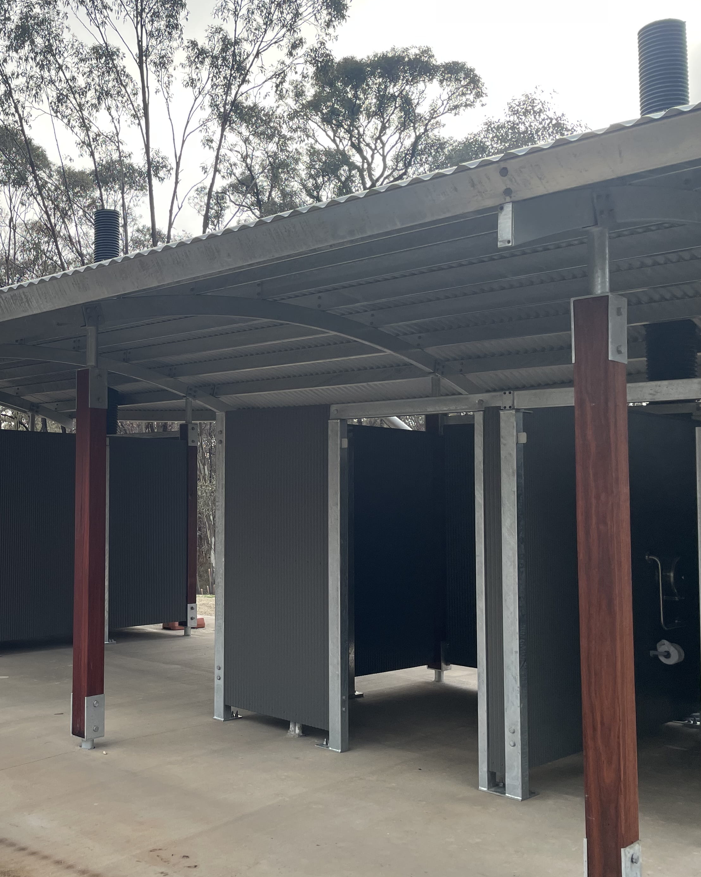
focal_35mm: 37
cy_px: 445
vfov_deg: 49.1
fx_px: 960
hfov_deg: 38.3
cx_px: 121
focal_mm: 4.2
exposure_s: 1/479
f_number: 1.6
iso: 32
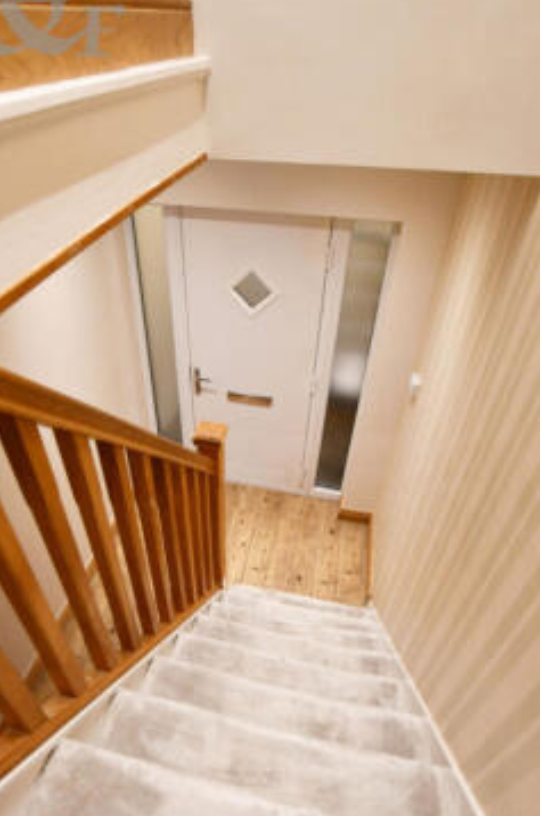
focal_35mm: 22
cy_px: 446
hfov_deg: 56.8
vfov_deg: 78.5
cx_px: 232
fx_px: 497
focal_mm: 12
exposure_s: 1/125
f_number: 3.5
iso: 1400
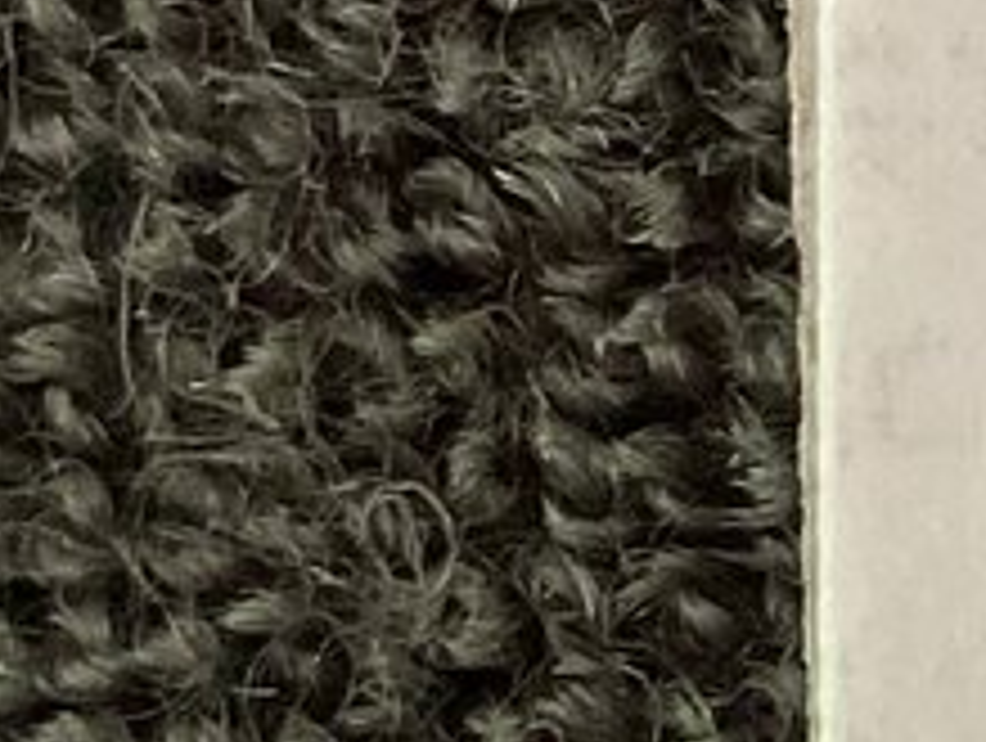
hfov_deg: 9.0
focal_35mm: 200
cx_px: 2235
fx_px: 5706
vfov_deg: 7.4
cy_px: 461
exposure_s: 1/33
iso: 320
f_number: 1.8
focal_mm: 3
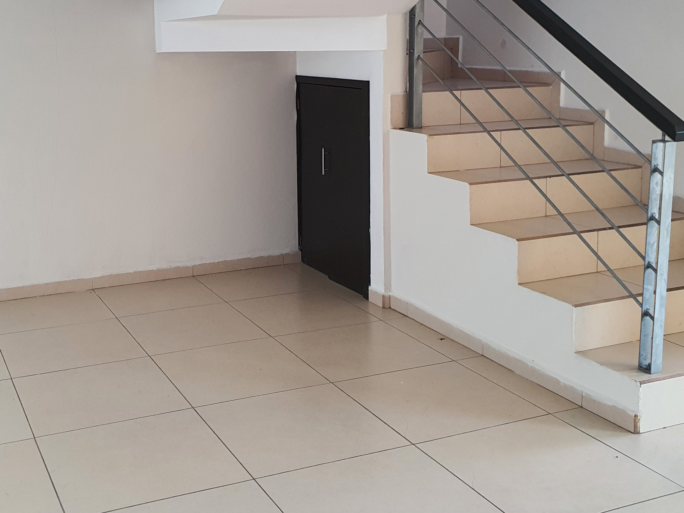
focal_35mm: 43
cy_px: 141
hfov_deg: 43.5
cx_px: 254
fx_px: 850
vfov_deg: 33.1
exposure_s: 1/120
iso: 160
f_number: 2.4
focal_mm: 4.3
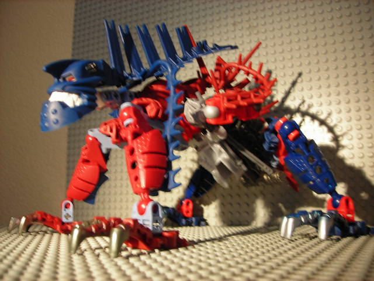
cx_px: 187
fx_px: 411
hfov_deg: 49.0
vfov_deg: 37.7
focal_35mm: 38
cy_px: 140
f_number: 3.2
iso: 50
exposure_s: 1/5.9
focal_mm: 6.3
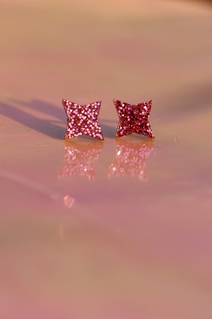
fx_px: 459
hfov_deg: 26.0
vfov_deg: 38.2
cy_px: 160
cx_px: 106
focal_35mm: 52
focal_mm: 35
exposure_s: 1/640
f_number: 4.5
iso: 200
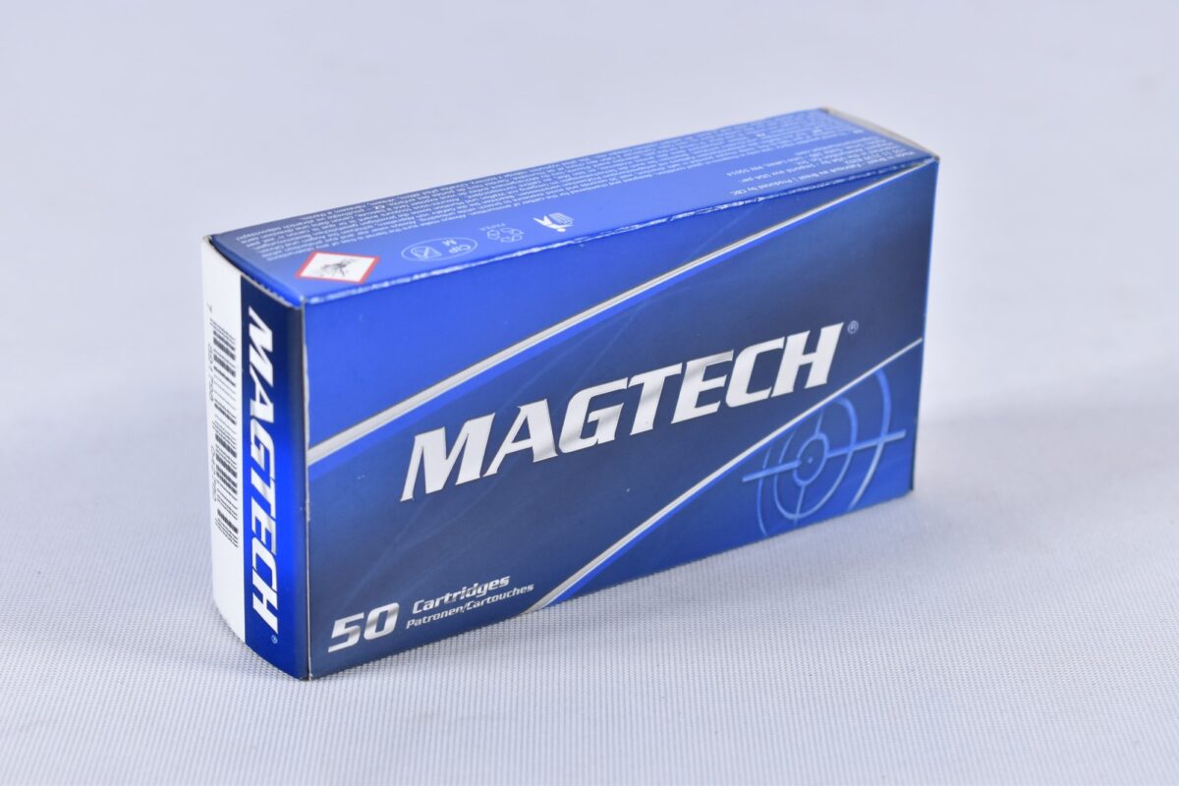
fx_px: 2702
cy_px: 393
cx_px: 590
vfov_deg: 16.6
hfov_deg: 24.6
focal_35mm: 82
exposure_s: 1/50
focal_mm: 55
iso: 640
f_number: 5.6
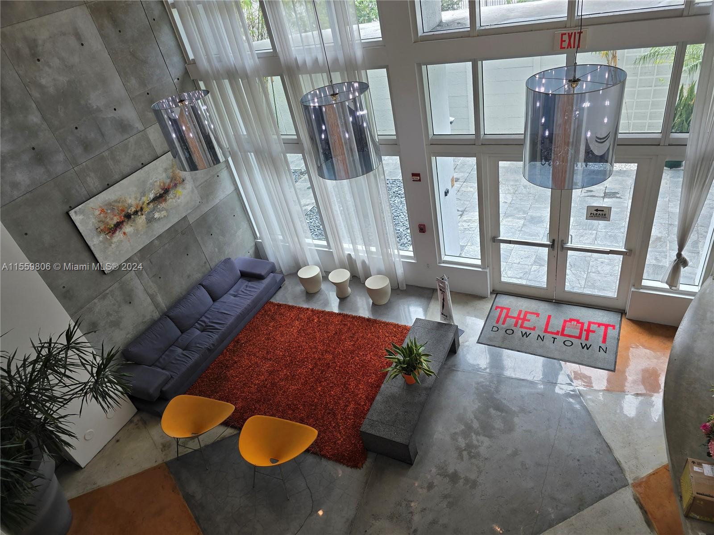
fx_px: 474
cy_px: 268
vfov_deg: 58.9
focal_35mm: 23
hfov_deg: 73.9
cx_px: 357
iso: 25
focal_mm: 6.3
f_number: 1.7
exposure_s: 1/120
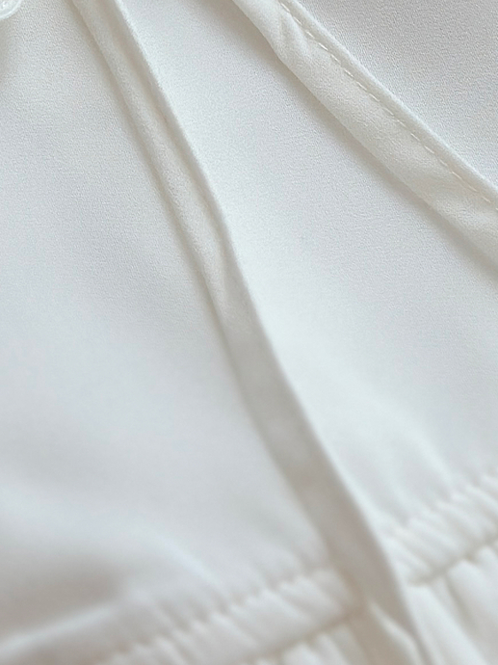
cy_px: -378
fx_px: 3205
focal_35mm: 167
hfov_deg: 8.9
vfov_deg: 11.3
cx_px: 243
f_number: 1.78
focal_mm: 6.86
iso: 80
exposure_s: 1/292
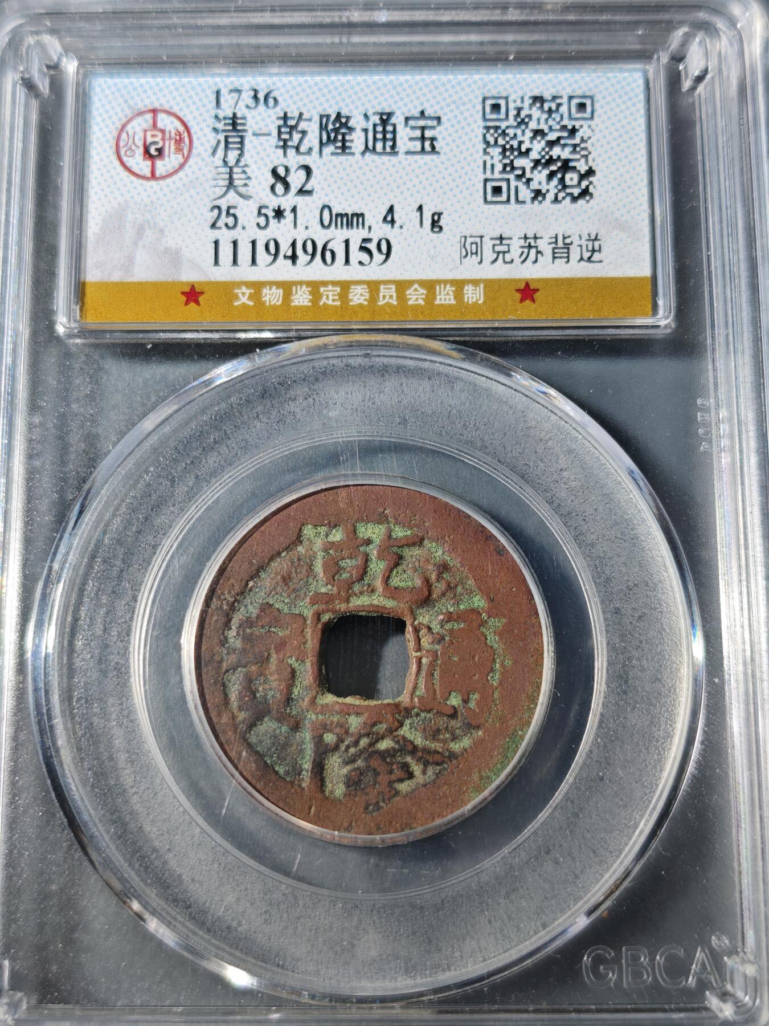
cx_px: 384
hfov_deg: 29.1
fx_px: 1481
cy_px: 513
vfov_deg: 38.2
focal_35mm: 50
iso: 50
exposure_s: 1/162
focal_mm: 5.85
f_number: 1.63
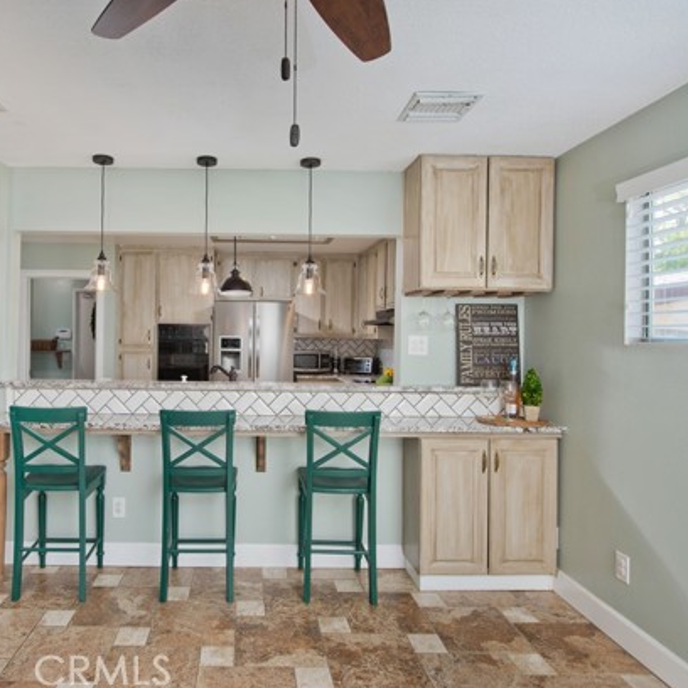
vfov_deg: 65.0
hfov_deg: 63.8
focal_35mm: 24
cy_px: 335
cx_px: 246
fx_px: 540
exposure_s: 1/100
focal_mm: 18
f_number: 7.1
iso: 400
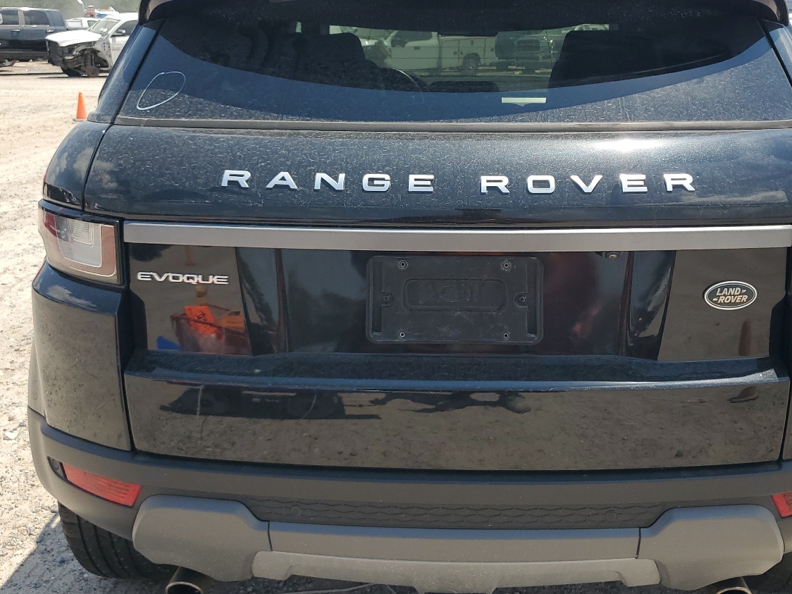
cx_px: 459
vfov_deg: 38.6
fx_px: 847
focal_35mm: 37
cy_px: 278
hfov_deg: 49.9
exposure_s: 1/2500
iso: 50
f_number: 1.5
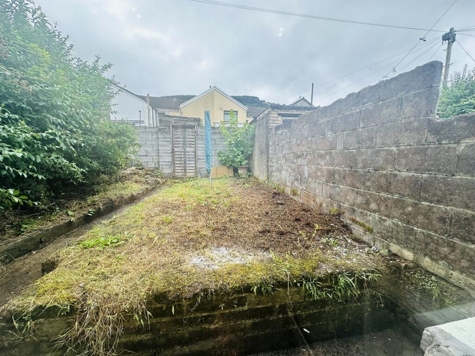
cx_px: 238
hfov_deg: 102.1
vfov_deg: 85.7
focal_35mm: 14
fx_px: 192
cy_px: 178
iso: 40
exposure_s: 1/102
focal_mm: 2.22
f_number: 2.2
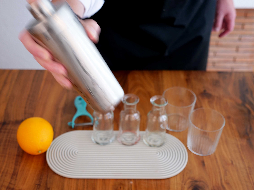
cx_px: 127
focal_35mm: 52
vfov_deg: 28.0
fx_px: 382
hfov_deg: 36.8
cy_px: 95
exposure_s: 1/60
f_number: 2.8
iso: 250
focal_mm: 26
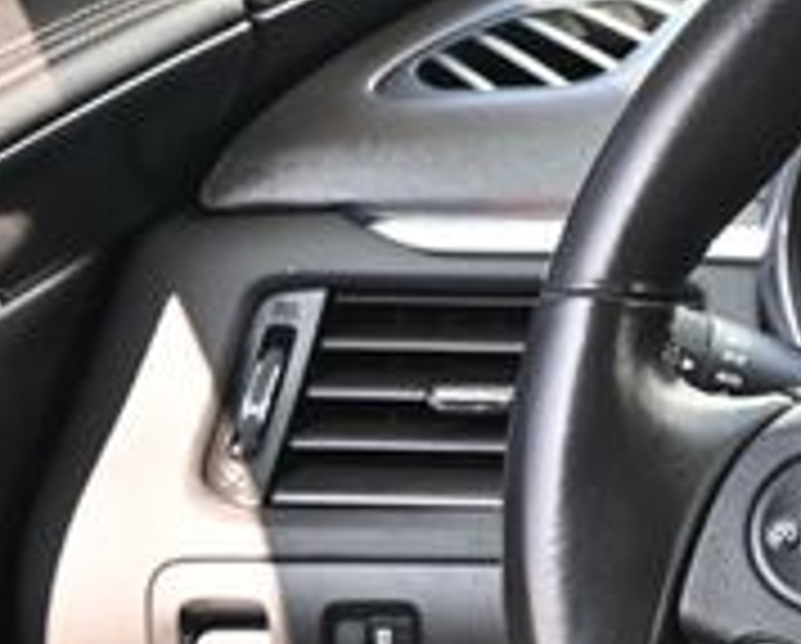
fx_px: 3297
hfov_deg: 12.9
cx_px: 1332
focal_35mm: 139
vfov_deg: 11.1
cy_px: 545
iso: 500
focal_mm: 27.5
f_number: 4.5
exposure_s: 1/125
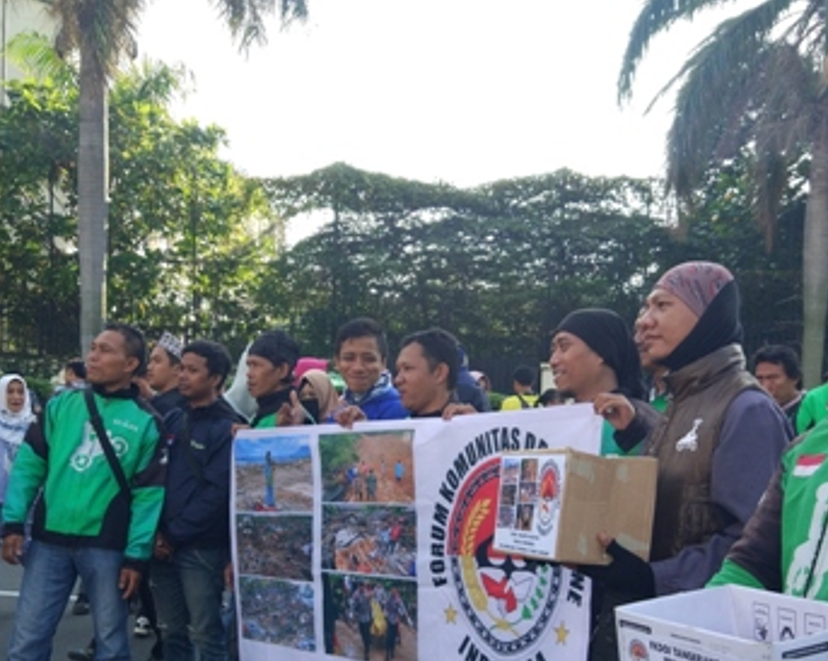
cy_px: 560
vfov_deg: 28.8
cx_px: 377
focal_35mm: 51
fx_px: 1249
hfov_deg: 36.6
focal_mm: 4.26
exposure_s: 1/234
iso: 100
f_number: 2
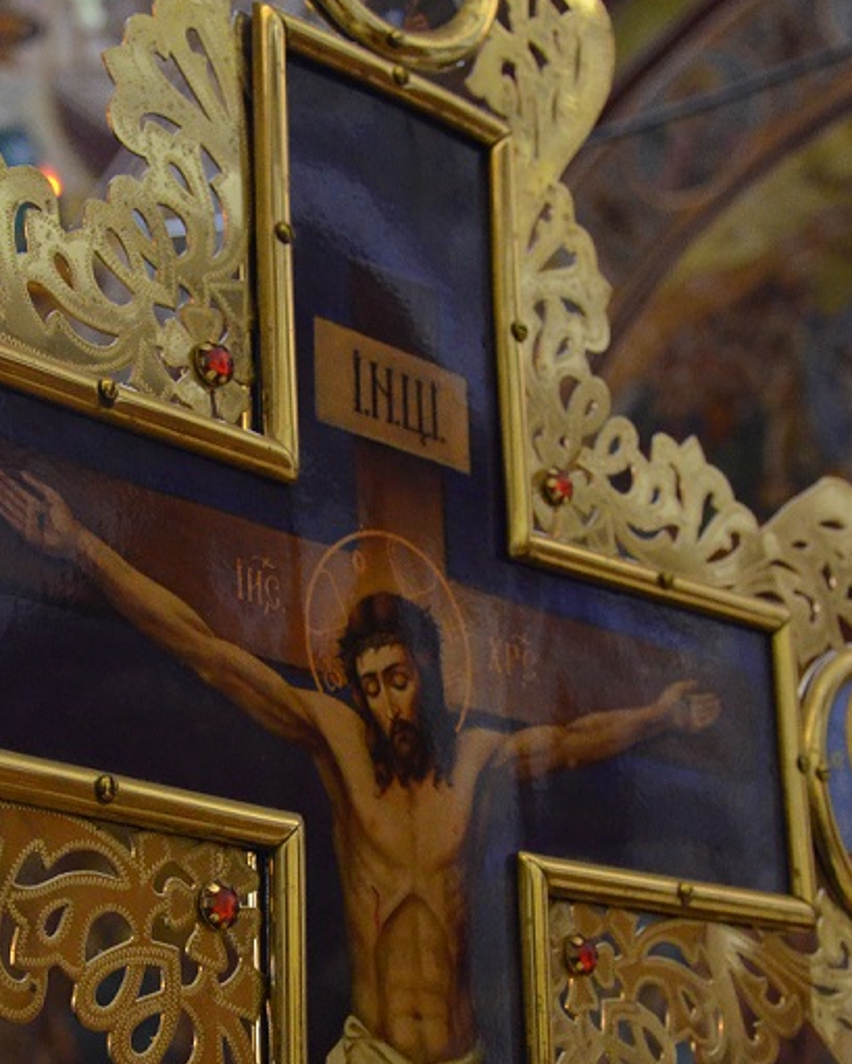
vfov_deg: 25.8
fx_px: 2300
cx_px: 198
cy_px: 761
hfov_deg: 20.8
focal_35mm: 73
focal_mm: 22
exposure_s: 1/30
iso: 2500
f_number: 3.8
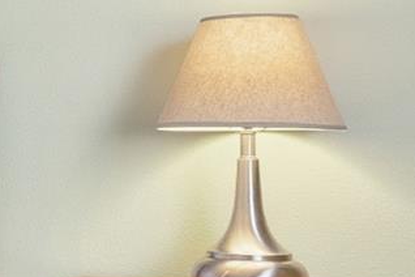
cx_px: -649
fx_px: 1268
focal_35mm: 110
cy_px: 106
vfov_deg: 12.4
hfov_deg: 12.9
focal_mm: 14
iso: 200
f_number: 11
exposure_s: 1/30
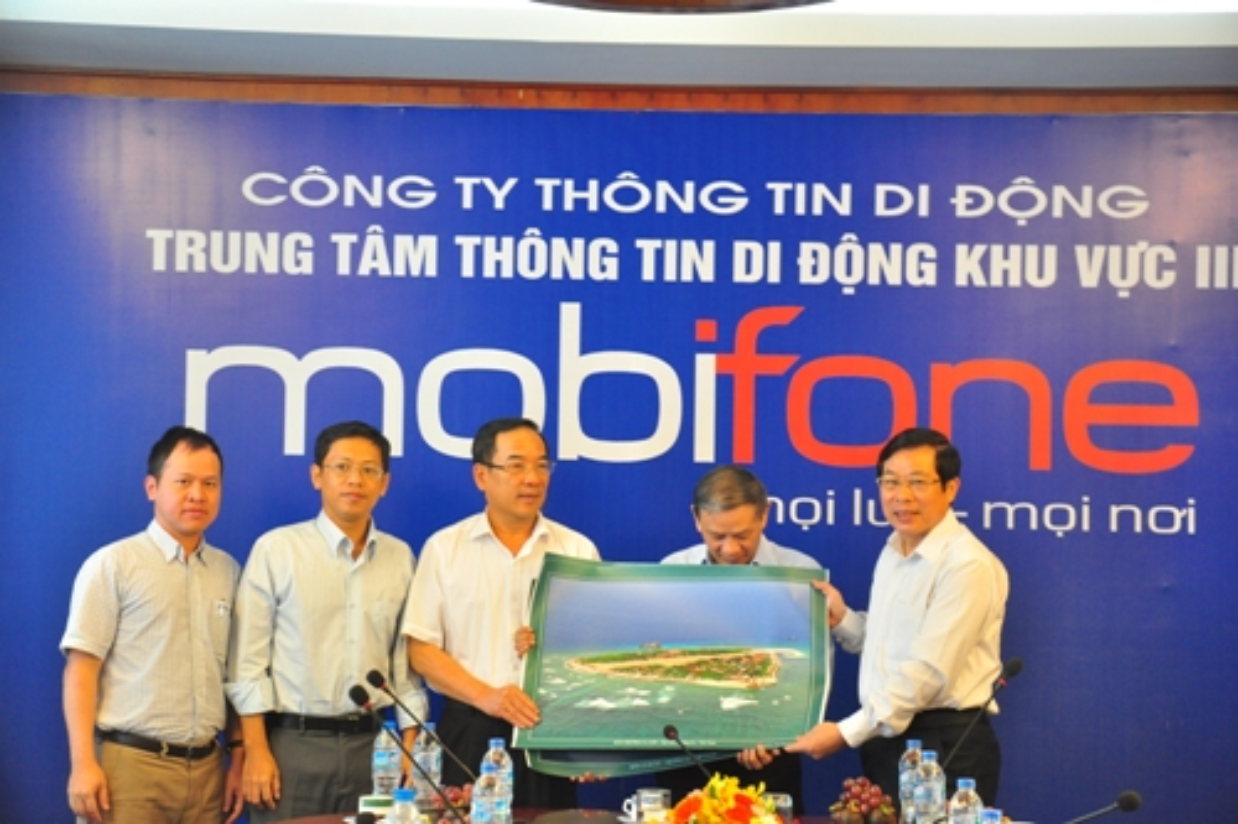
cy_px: 412
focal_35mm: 93
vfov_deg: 14.7
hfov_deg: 21.9
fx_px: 3197
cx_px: 619
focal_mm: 62
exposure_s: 1/20
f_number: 5.3
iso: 800
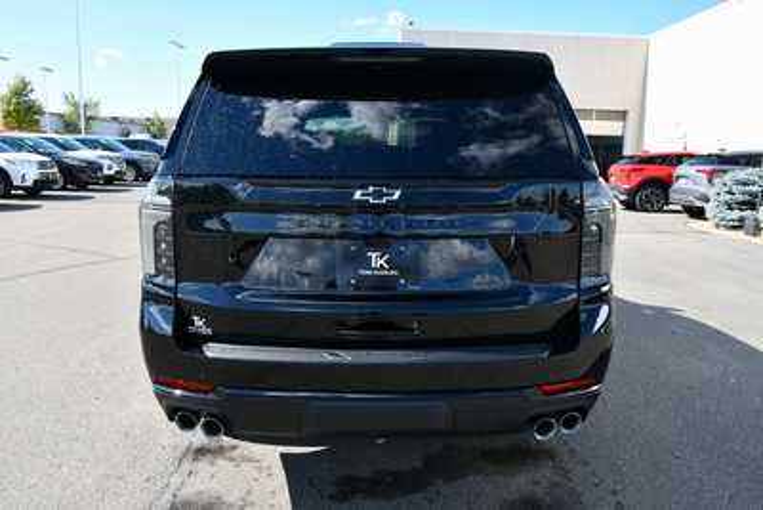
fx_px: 636
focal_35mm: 30
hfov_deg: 61.9
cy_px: 255
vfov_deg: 43.6
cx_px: 382
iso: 200
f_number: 7.1
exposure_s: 1/250
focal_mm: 20
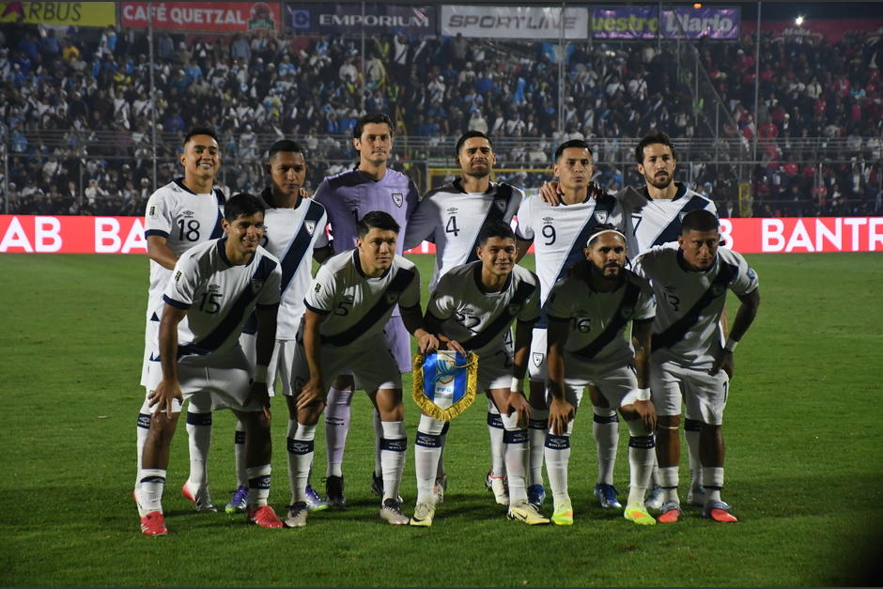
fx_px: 2576
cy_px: 294
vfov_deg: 13.0
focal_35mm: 105
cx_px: 442
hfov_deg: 19.5
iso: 5000
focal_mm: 70
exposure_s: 1/800
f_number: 6.3
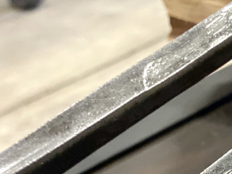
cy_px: 8
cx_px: 323
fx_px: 1126
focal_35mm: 168
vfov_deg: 8.8
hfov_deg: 11.4
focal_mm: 6
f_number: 2
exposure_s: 1/33
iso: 320
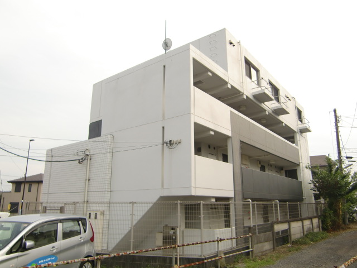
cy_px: 134
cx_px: 178
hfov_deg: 63.4
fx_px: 289
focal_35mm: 28
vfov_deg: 49.7
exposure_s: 1/400
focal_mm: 4.9
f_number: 2.6
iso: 64
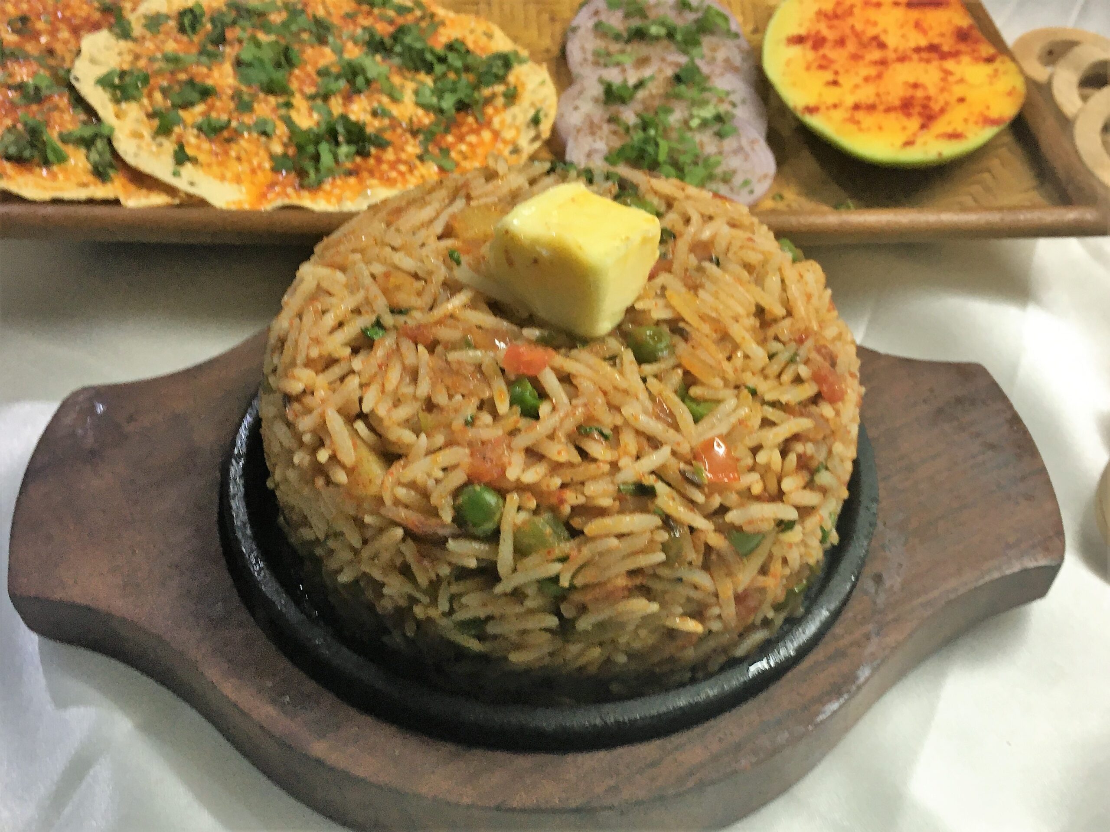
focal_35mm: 29
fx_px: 930
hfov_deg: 61.7
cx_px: 555
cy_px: 416
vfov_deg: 48.2
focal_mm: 4.15
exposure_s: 1/33
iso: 50
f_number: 2.2
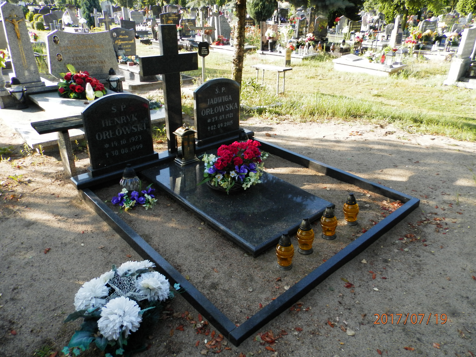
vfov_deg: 54.9
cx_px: 238
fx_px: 344
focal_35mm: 25
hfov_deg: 69.4
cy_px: 178
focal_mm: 4.5
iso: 100
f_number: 8.7
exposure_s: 1/30
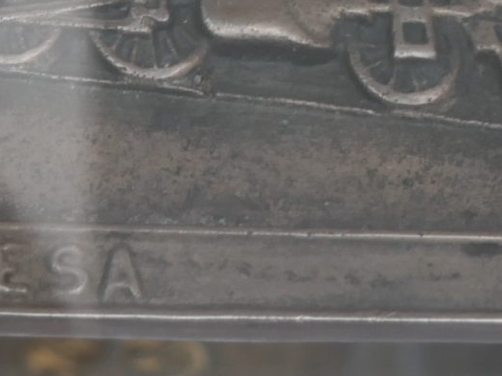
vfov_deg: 6.9
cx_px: -136
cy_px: -51
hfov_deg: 9.1
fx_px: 3118
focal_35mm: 215
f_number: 4.2
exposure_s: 1/60
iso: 400
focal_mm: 22
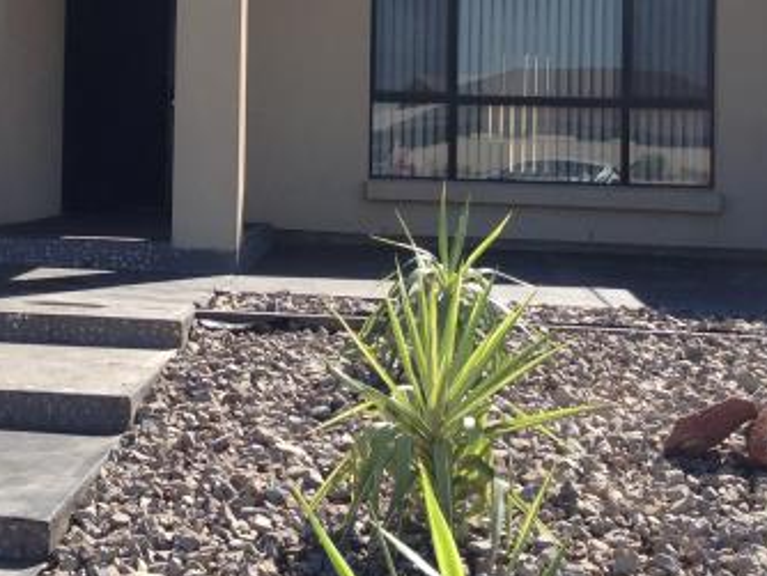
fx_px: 1752
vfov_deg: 18.5
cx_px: 138
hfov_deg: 24.3
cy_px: 99
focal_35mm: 79
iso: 50
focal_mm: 4.12
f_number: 2.4
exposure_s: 1/1063
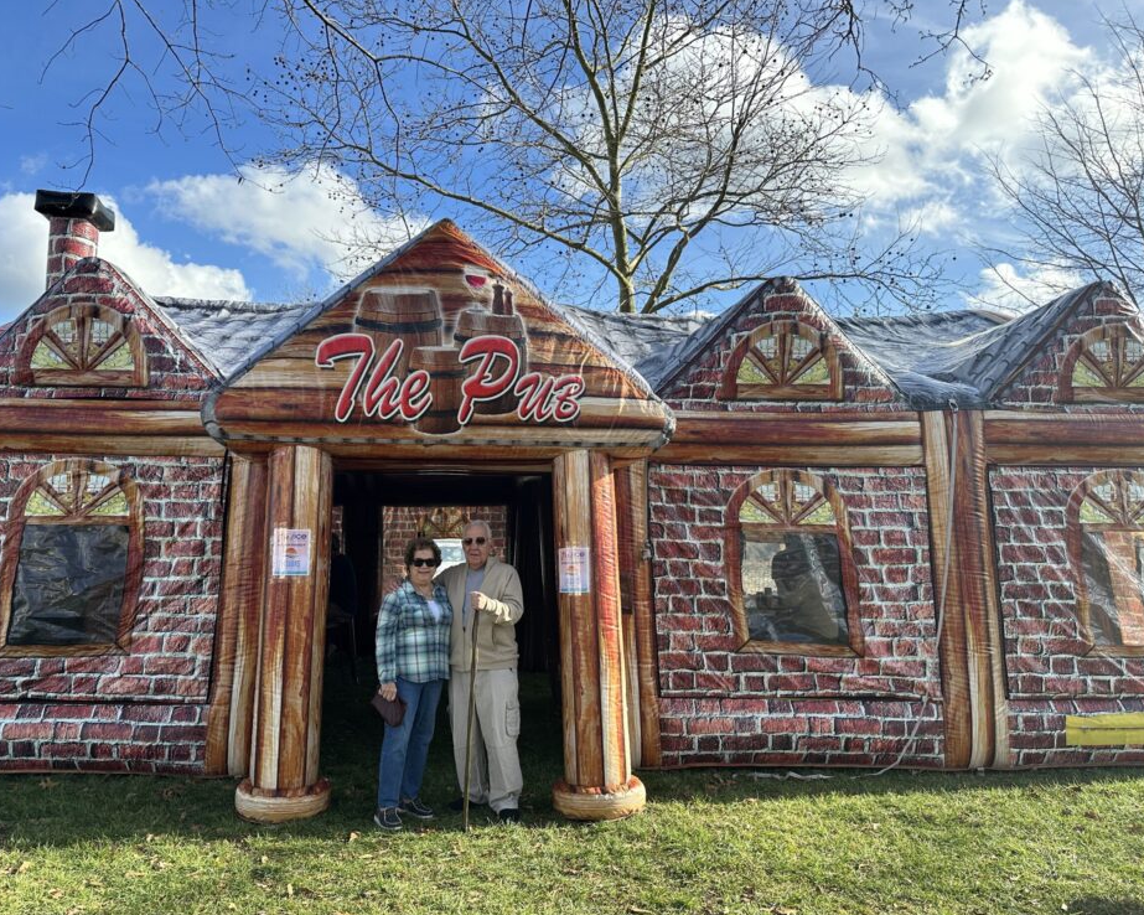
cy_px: 466
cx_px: 522
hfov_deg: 65.9
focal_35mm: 26
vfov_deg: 54.9
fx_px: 880
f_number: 1.78
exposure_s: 1/1812
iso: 80
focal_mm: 6.86
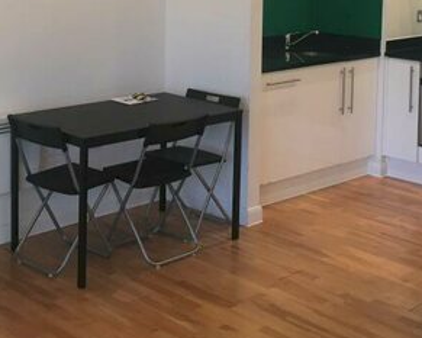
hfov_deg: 27.8
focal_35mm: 68
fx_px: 850
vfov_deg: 21.8
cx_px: 155
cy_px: 9
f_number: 2.2
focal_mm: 4.15
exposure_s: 1/33
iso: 64
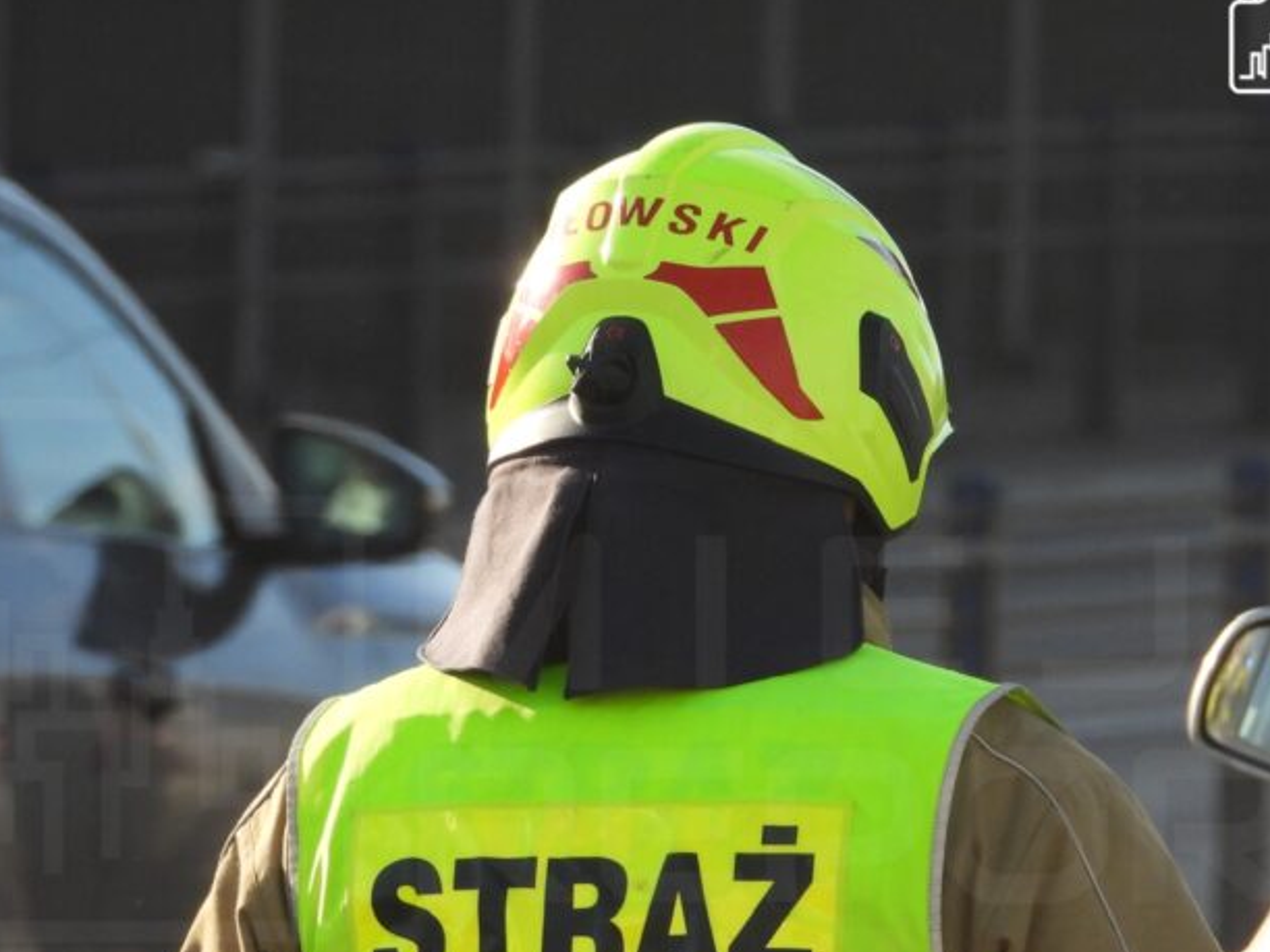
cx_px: 743
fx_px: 46007
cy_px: 651
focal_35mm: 1254
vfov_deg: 1.2
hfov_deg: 1.6
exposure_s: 1/500
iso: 200
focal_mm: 135
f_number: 5.6
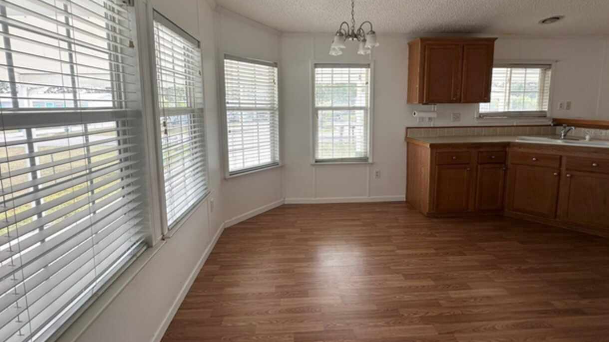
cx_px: 304
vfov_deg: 66.2
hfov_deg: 99.4
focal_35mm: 16
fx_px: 258
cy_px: 132
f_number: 2.2
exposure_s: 1/177
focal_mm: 2.22
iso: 40
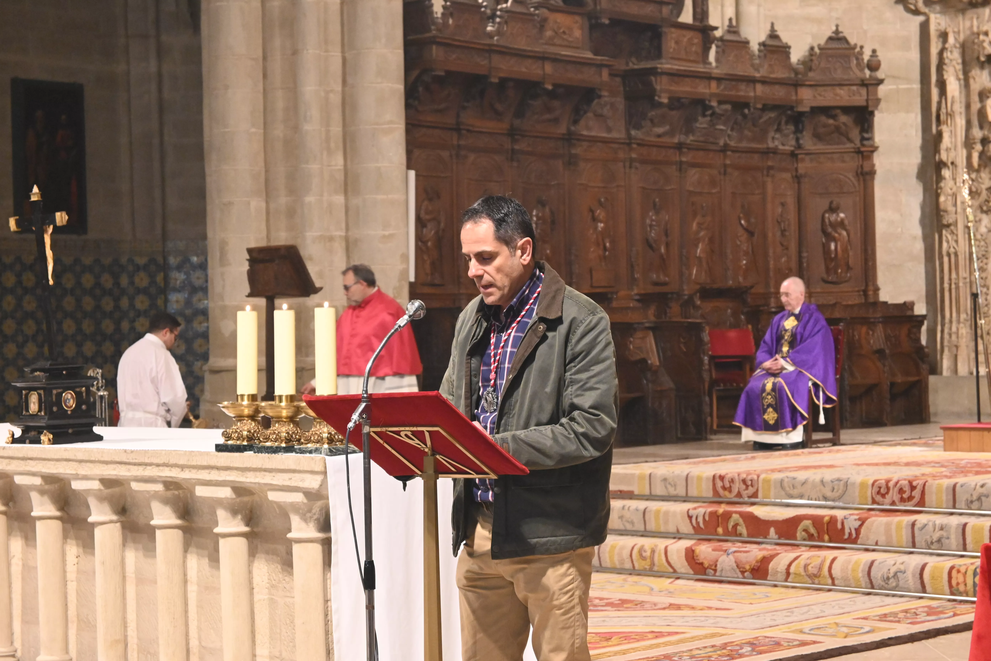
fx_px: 2064
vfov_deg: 18.2
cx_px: 496
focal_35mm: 75
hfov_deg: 27.0
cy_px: 330
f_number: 6.3
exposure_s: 1/30
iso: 3200
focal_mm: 50
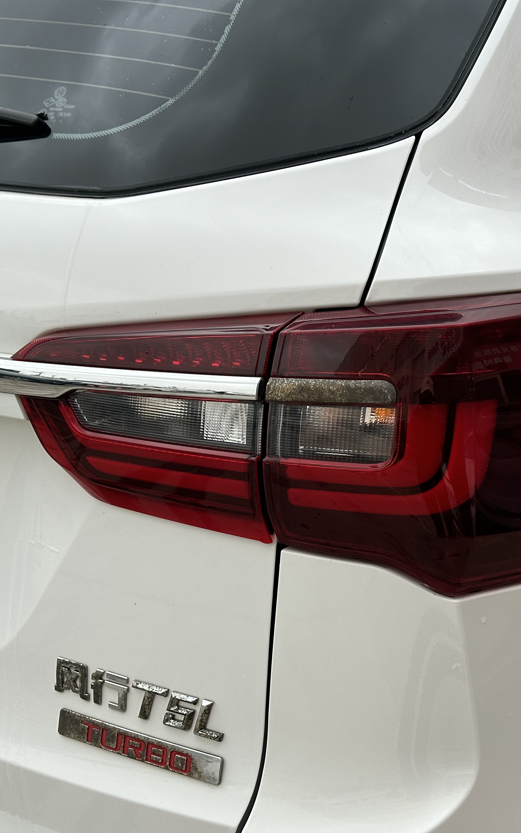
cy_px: 417
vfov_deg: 30.2
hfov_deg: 19.0
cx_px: 402
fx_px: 1545
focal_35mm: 68
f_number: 1.78
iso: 64
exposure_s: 1/1272
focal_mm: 6.86
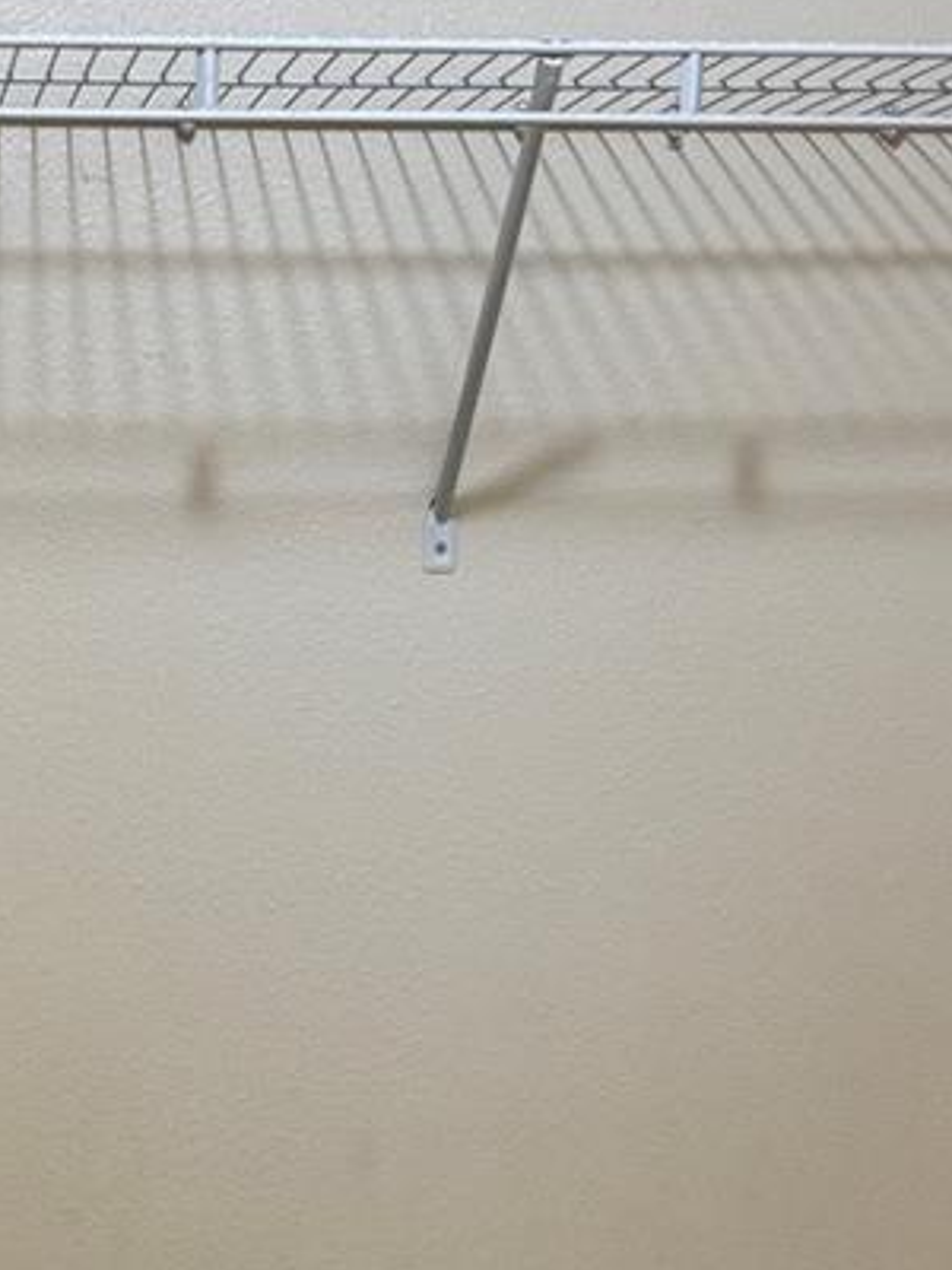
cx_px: 149
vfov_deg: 25.9
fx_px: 2640
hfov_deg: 20.1
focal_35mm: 72
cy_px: 1200
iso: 250
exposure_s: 1/60
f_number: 1.78
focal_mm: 6.76
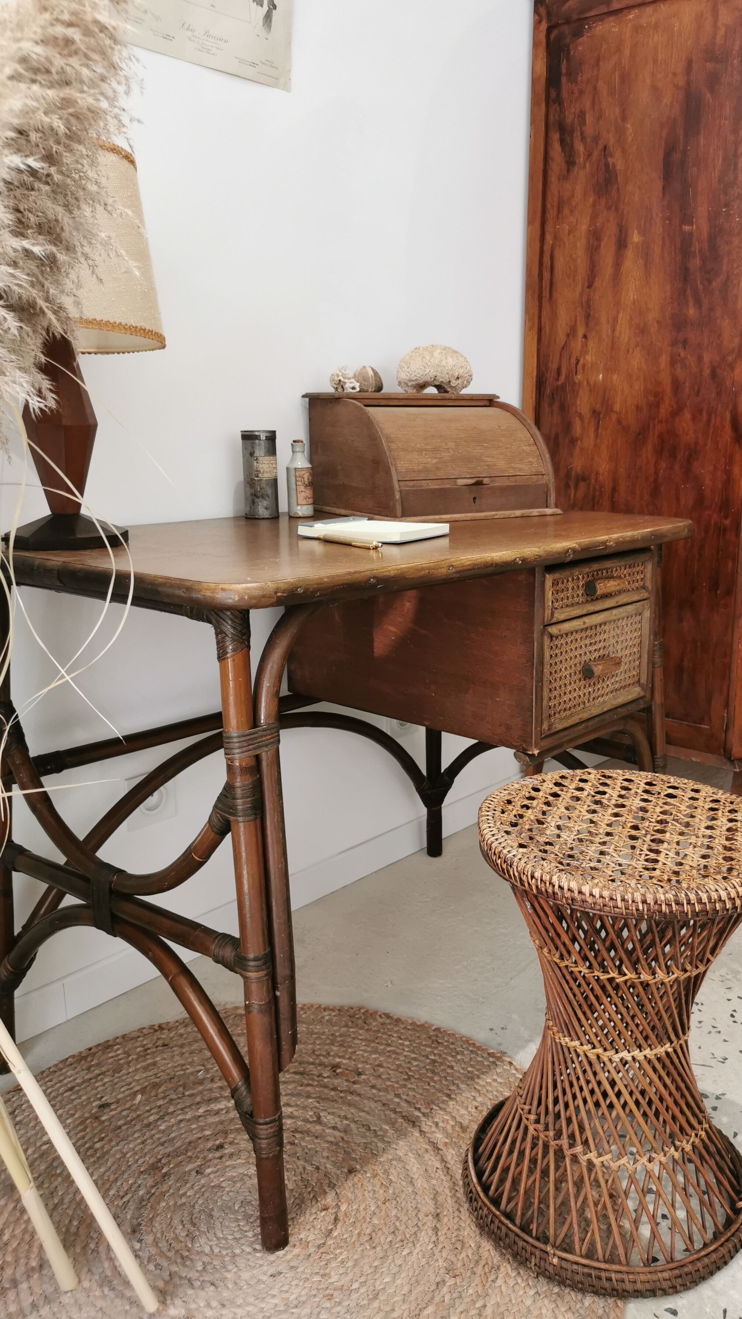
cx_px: 481
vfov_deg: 64.3
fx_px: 1049
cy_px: 649
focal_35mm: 30
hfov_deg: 38.6
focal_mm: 5.58
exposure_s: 1/100
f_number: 1.8
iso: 200
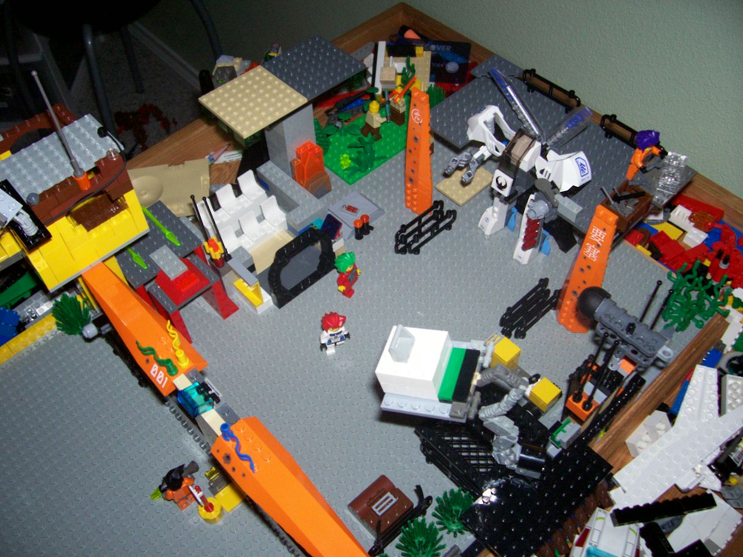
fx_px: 730
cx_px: 372
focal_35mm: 34
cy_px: 278
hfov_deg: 54.0
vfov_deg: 41.8
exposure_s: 1/64
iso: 140
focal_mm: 5.6
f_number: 2.7
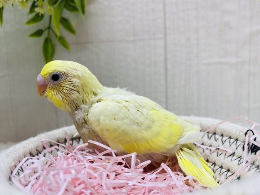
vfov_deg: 54.9
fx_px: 188
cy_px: 98
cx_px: 130
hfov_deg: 69.4
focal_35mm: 25
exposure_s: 1/100
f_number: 1.8
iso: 50
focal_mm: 4.25
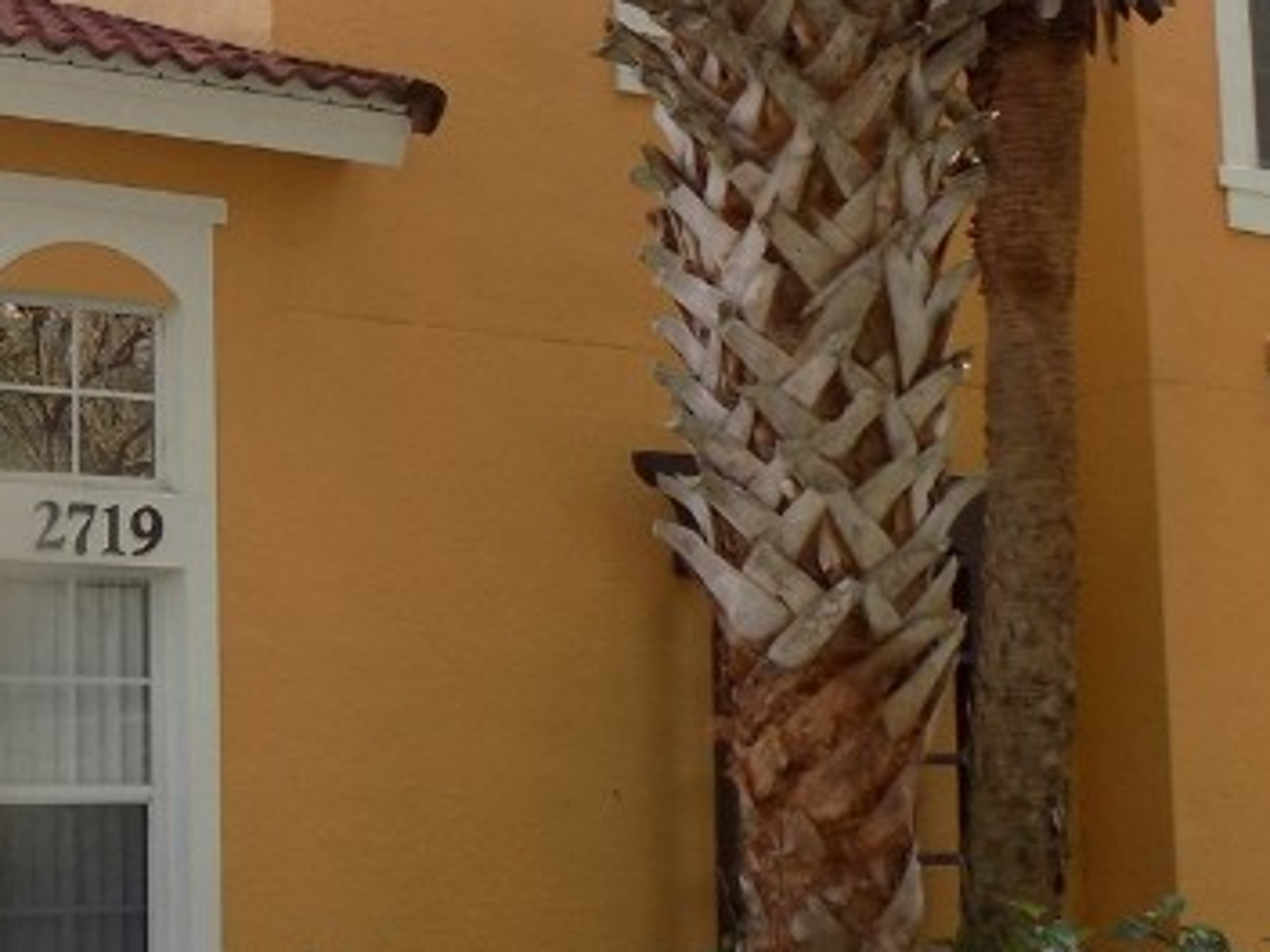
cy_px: 559
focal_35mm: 67
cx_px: -7
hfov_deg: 27.3
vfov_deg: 21.9
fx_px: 2458
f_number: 3.1
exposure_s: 1/400
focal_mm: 4
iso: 80
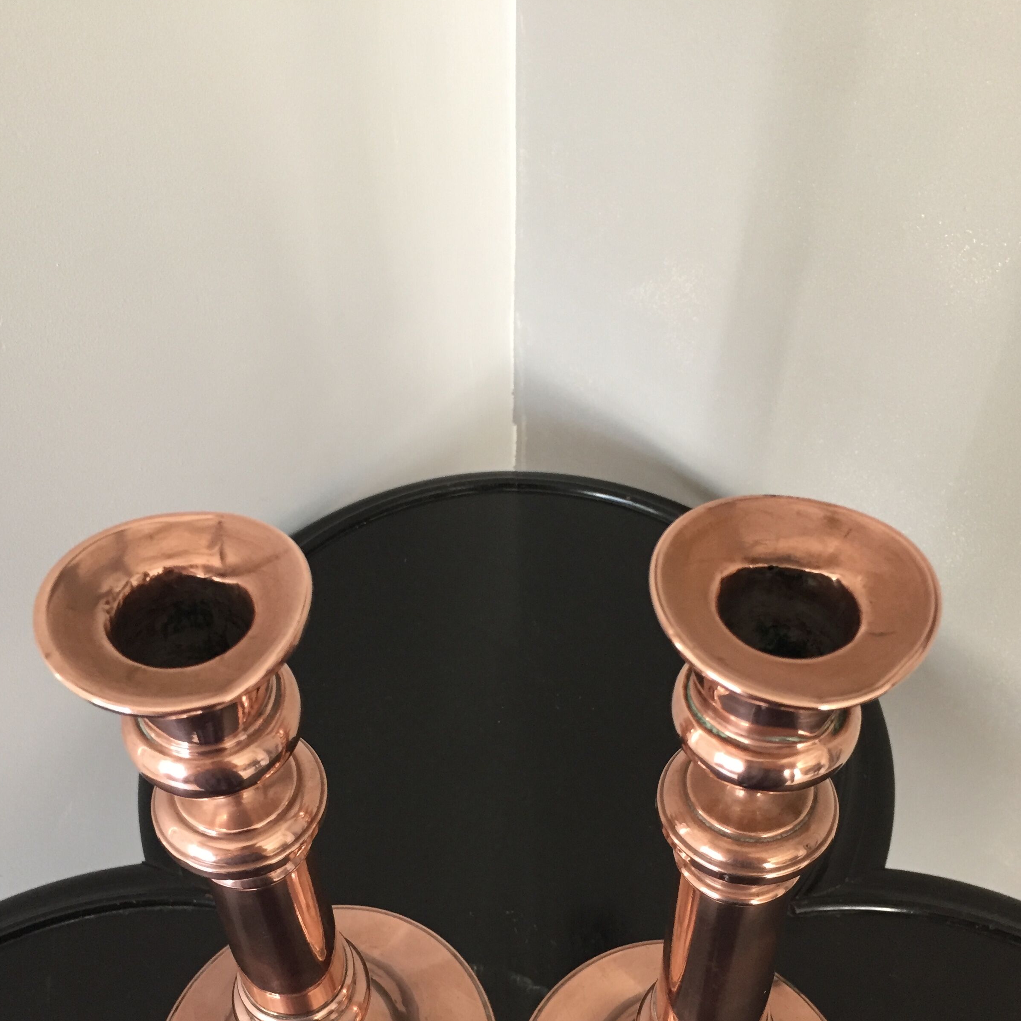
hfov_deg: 47.2
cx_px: 512
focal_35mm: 35
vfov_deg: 46.4
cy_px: 685
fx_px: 1168
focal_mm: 4.15
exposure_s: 1/33
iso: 200
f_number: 2.2
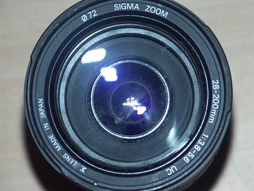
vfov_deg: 7.4
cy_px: 96
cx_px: 127
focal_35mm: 200
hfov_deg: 9.9
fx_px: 1468
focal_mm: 50.69
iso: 100
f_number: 3.5
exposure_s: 1/250
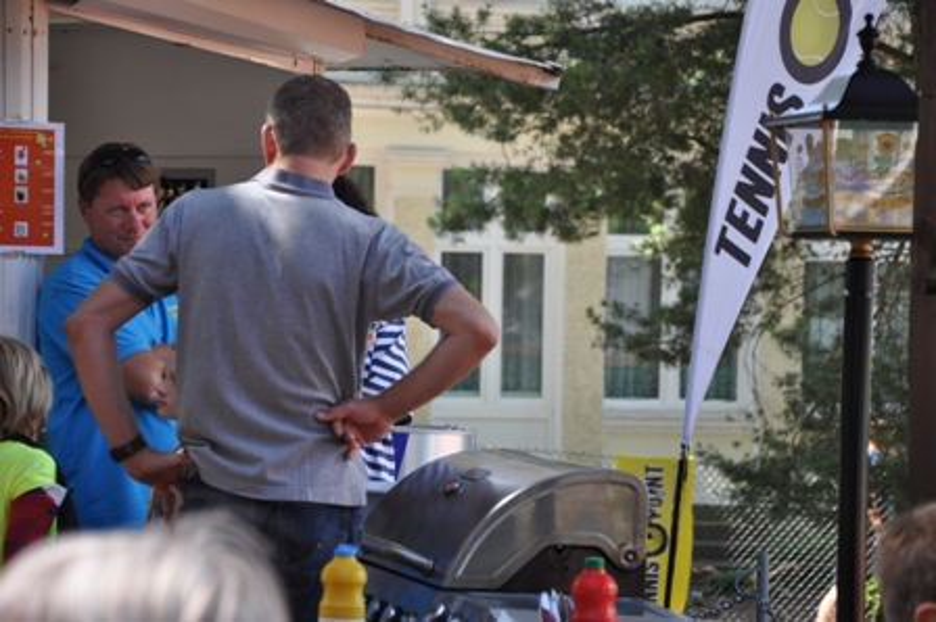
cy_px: 311
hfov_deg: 14.9
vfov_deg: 9.9
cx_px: 468
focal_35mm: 138
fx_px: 3585
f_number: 5.6
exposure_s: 1/125
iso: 200
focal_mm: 92
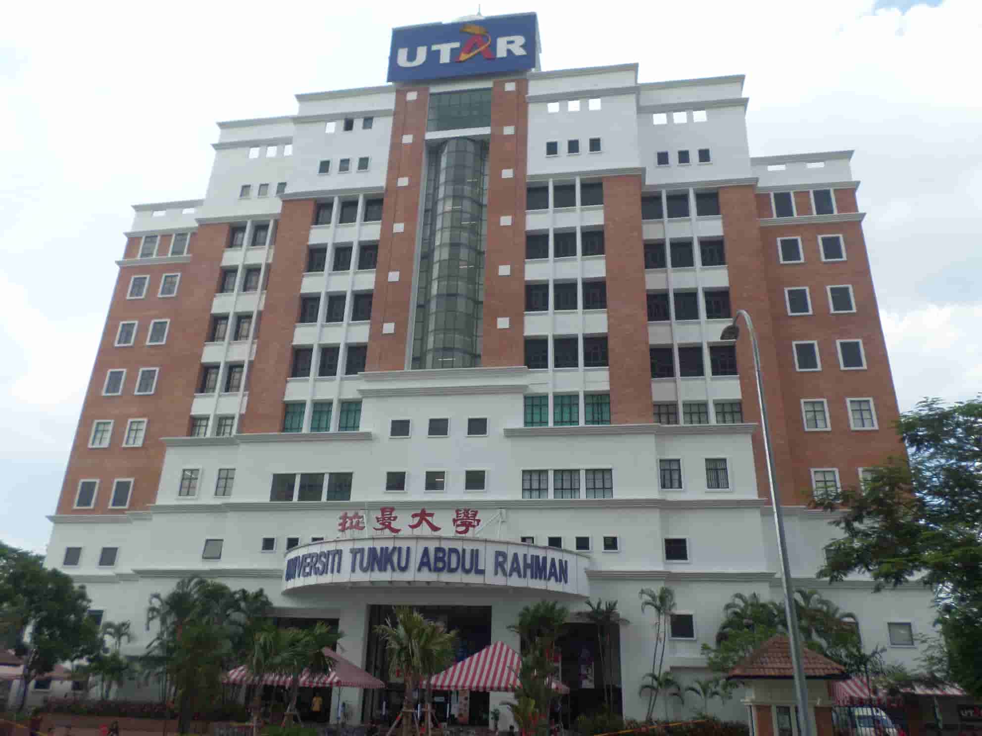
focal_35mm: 25
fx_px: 709
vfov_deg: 54.9
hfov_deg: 69.4
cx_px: 491
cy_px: 368
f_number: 2.5
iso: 80
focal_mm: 4.5
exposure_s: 1/1000
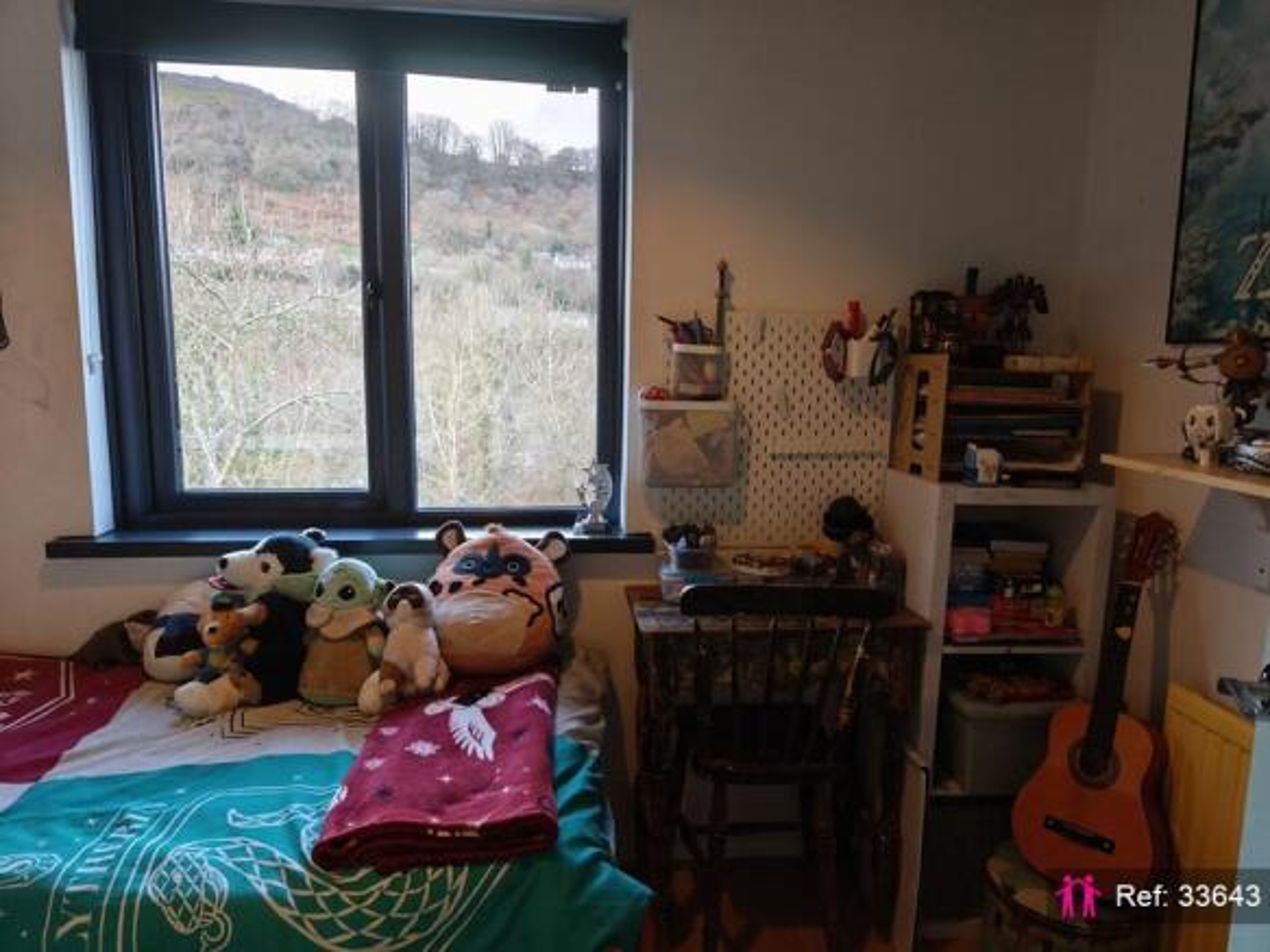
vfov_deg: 58.9
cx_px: 635
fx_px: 844
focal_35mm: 23
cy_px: 476
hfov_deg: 73.9
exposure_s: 1/50.1
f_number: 1.6
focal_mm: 6.57
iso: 250
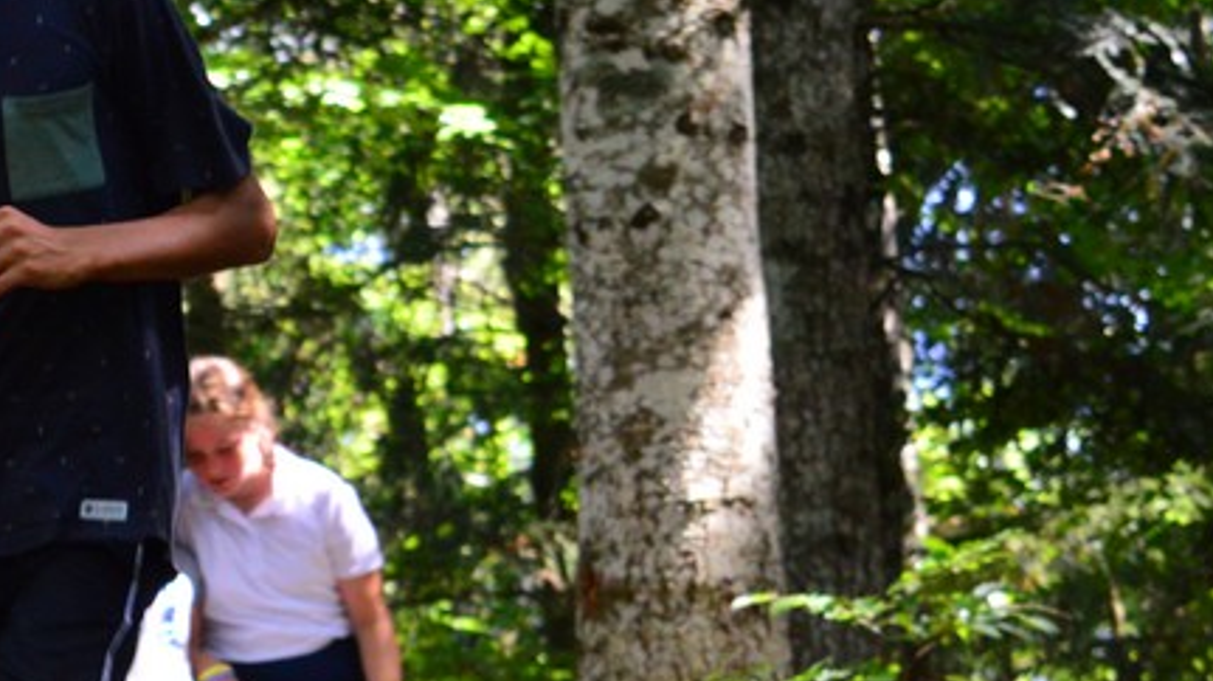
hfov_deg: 10.4
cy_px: 215
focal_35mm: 205
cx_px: -79
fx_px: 6599
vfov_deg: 5.9
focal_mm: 55
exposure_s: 1/250
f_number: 5.6
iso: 1600
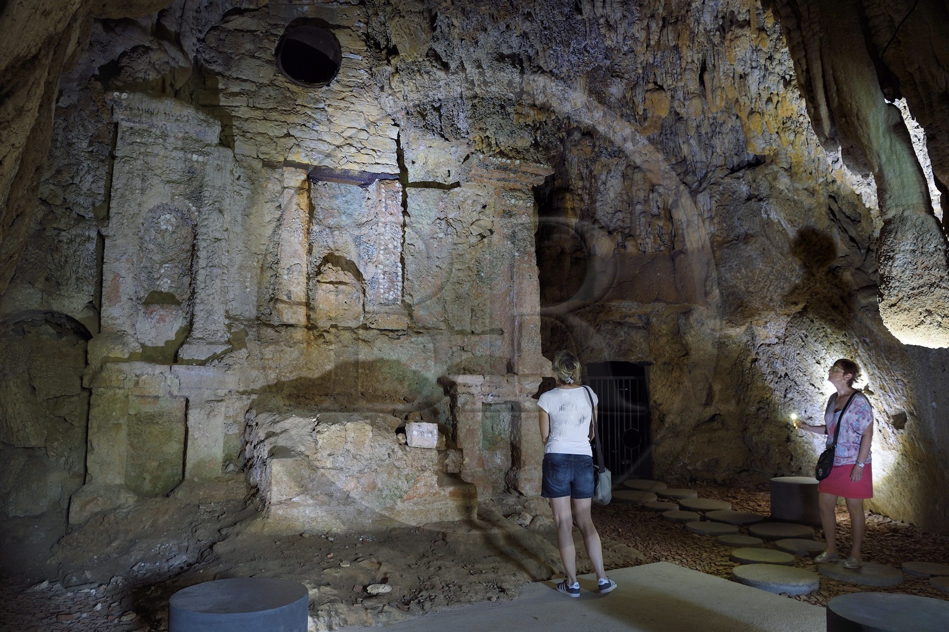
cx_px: 474
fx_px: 632
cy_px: 316
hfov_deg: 73.8
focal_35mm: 24
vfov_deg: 53.1
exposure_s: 1/1.25
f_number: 6.3
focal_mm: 24
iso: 400
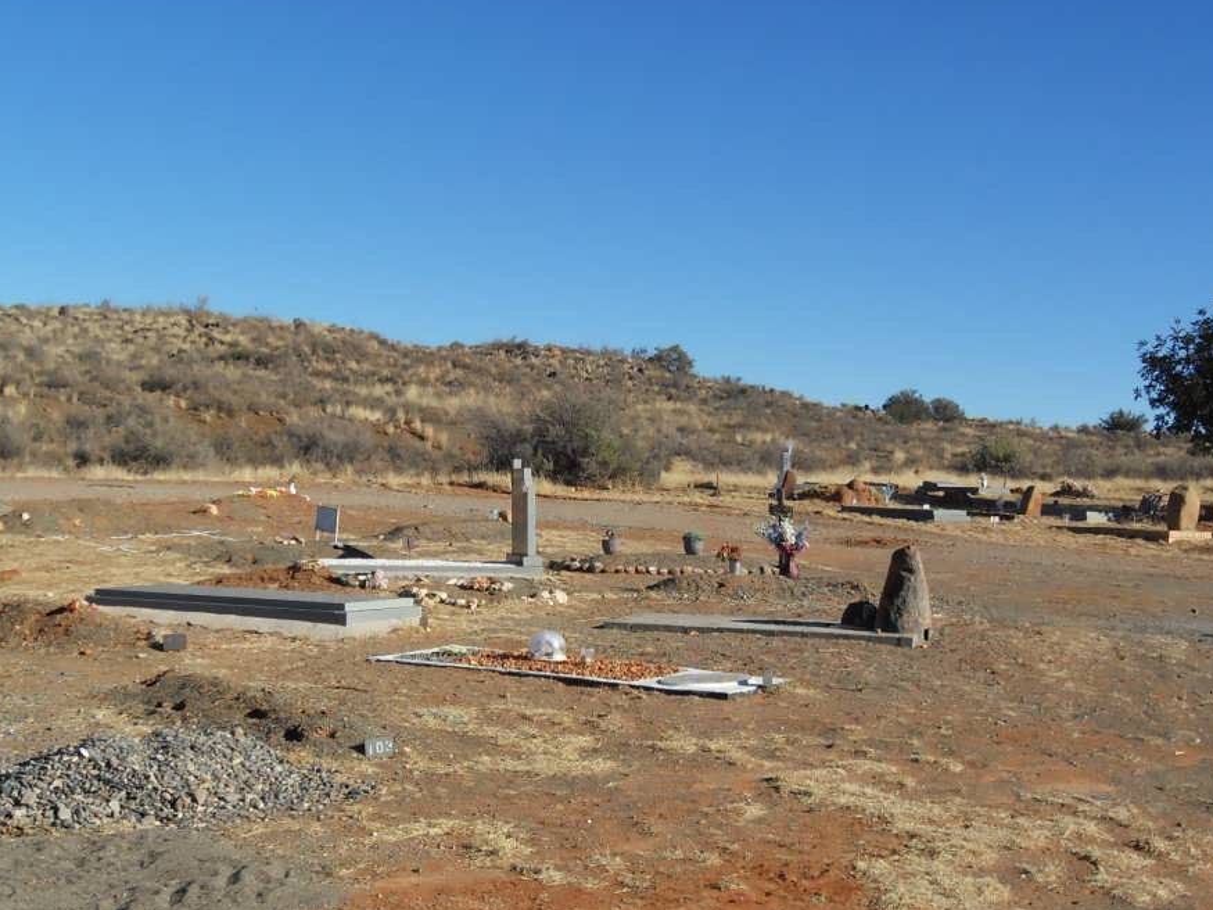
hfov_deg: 39.6
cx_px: 643
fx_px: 1682
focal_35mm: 48
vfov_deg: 30.1
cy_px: 585
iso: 80
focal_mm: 6.3
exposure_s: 1/250
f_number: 8.2
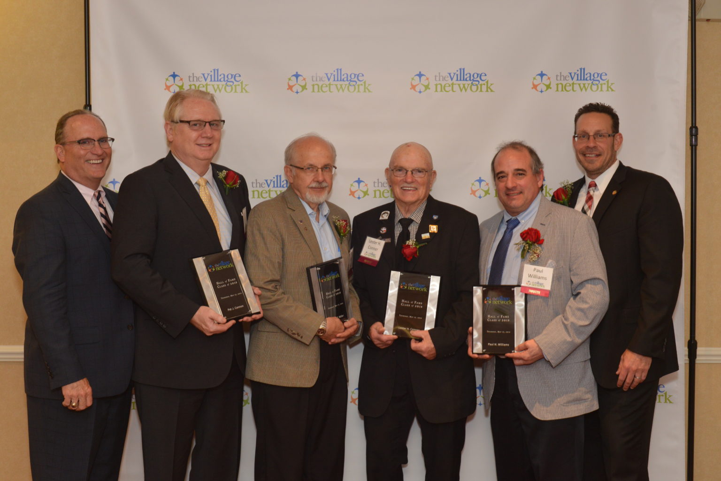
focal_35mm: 50
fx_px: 1002
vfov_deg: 27.0
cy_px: 240
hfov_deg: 39.6
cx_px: 360
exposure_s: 1/60
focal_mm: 50
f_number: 8
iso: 1600
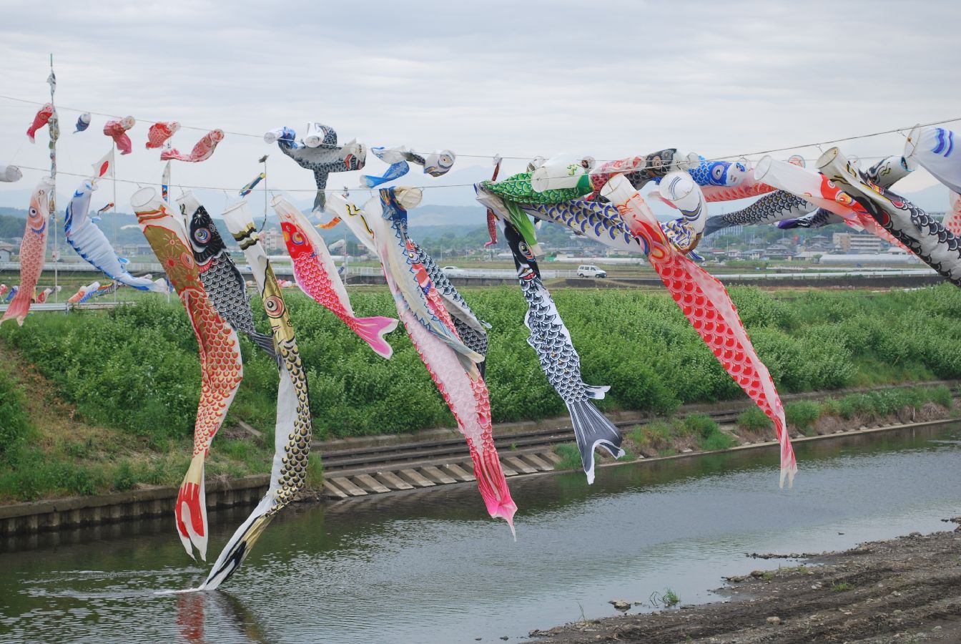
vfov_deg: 16.6
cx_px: 480
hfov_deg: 24.6
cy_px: 322
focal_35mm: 82
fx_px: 2205
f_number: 7.1
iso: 100
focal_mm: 55
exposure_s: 1/200
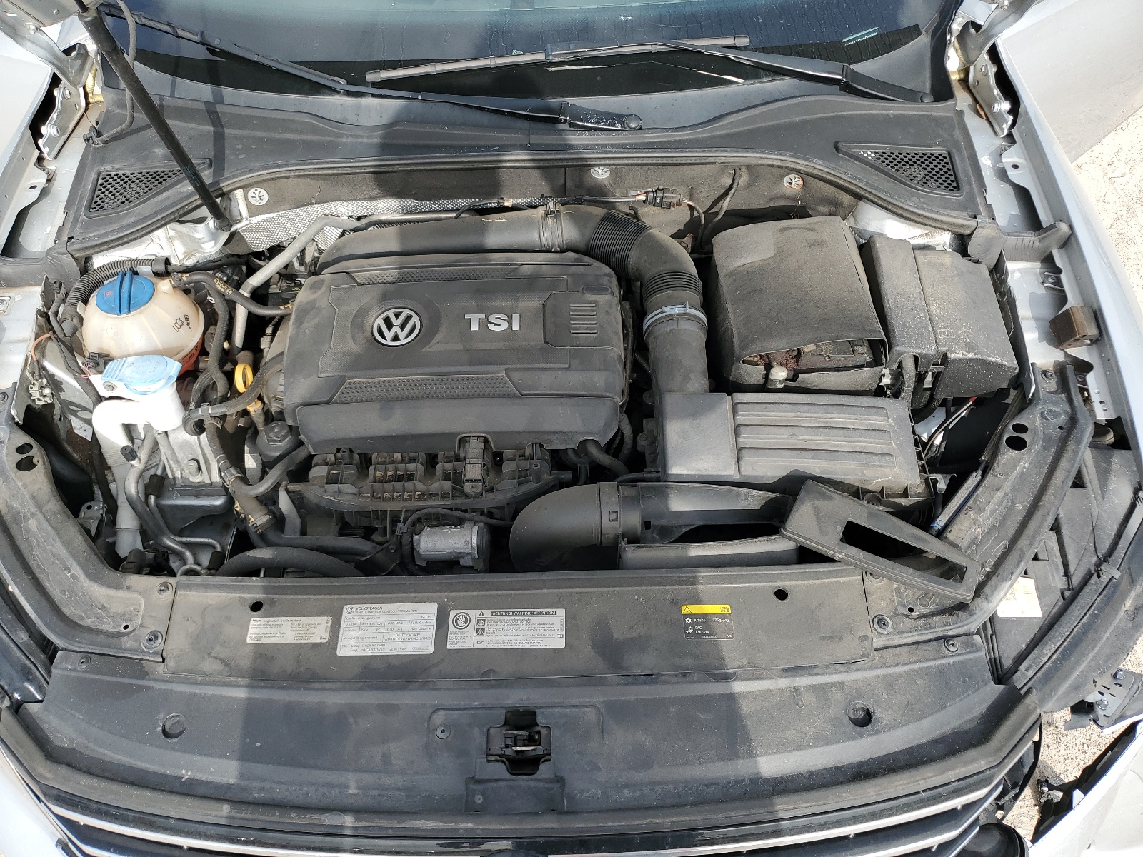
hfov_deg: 67.3
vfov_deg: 53.1
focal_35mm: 26
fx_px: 859
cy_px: 428
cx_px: 572
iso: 50
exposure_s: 1/1111
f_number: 1.5
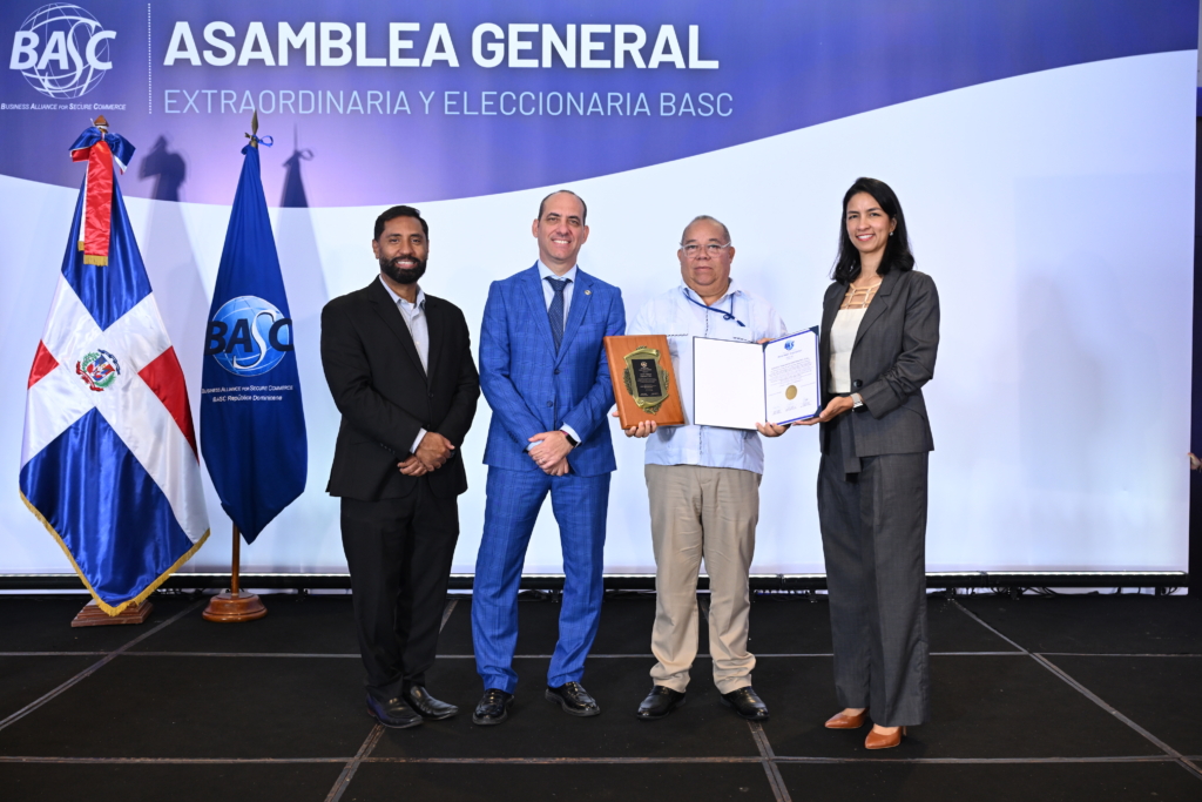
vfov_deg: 38.4
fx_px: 1152
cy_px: 401
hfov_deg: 55.1
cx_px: 601
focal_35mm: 34
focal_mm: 34.5
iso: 1250
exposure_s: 1/125
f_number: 4
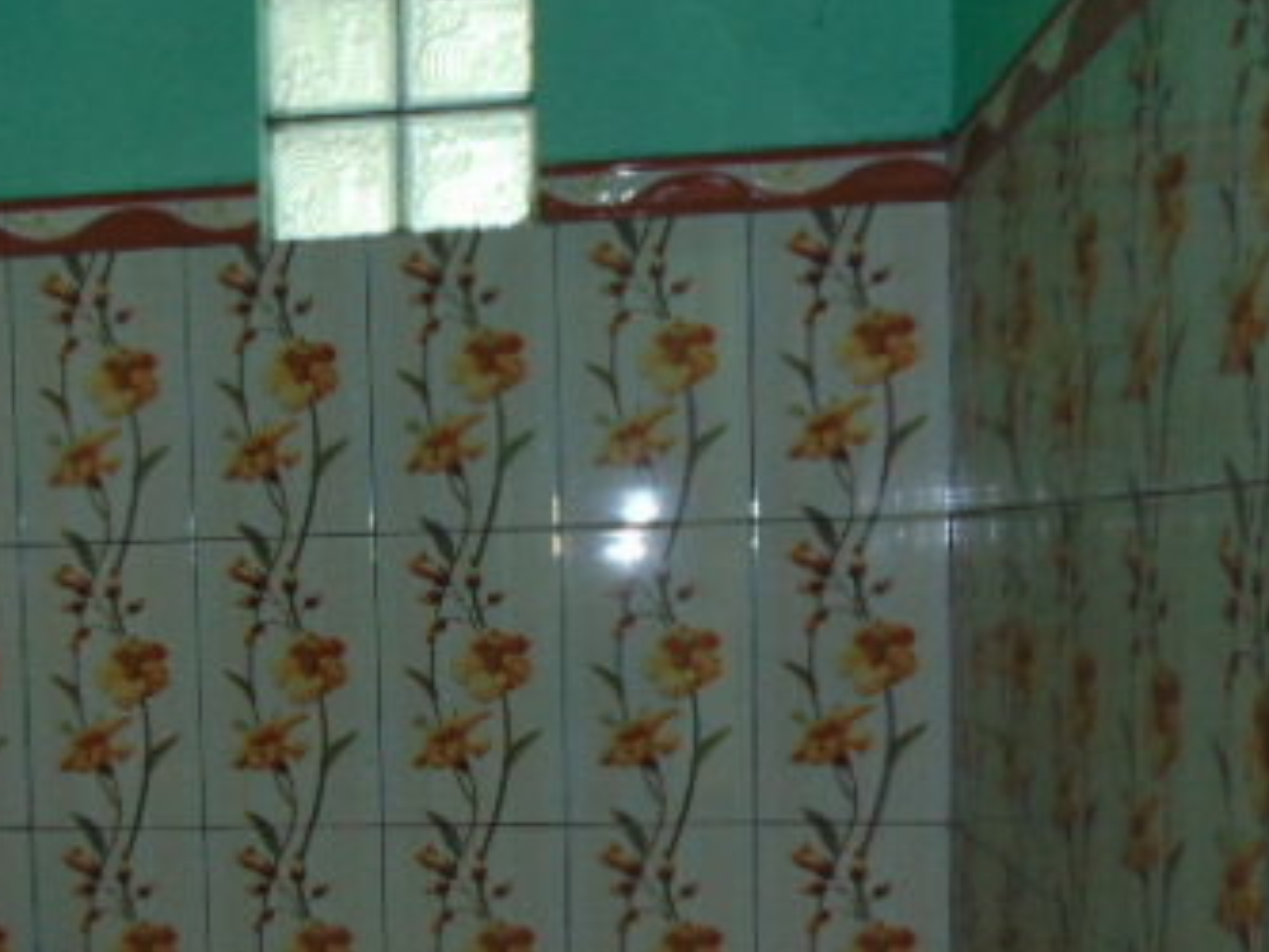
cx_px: 305
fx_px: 1760
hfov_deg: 38.5
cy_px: 720
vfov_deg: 29.8
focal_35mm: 48
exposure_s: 1/30
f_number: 3
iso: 80
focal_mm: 4.5
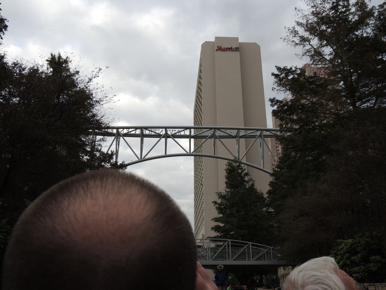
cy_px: 145
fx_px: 368
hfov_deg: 55.4
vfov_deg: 42.9
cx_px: 193
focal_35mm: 33
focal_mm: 5.8
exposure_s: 1/500
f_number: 3.2
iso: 100
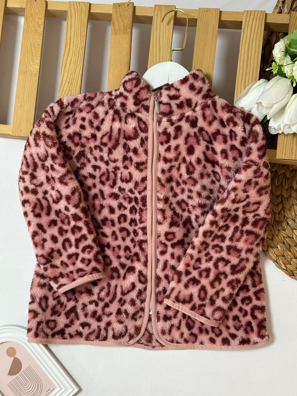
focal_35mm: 48
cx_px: 148
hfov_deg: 30.3
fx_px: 549
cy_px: 198
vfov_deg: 39.7
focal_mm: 6.86
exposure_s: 1/60
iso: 200
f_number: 1.78
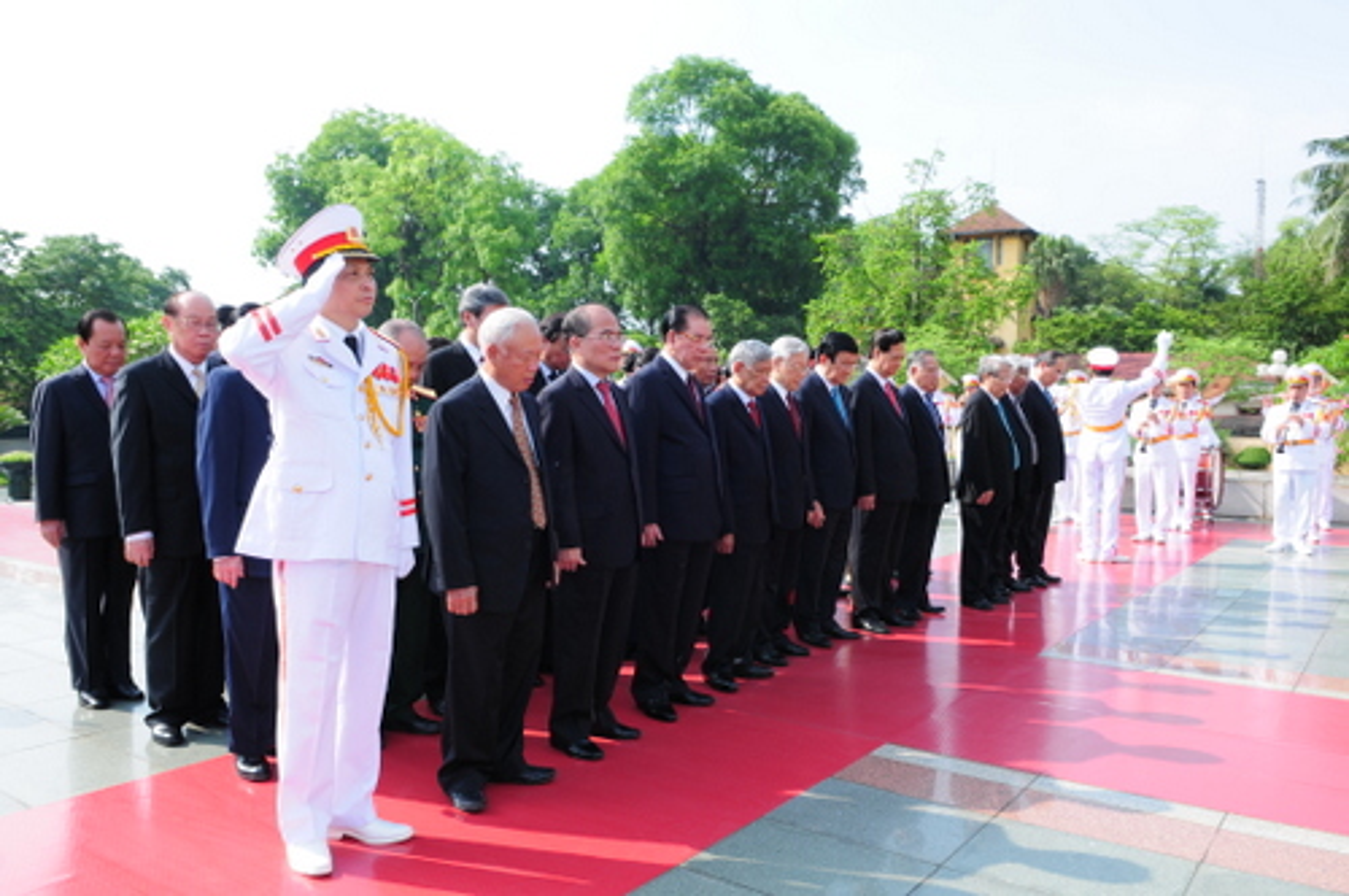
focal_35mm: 27
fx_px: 1010
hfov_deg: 67.4
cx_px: 674
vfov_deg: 47.8
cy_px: 448
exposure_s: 1/100
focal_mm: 18
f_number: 9
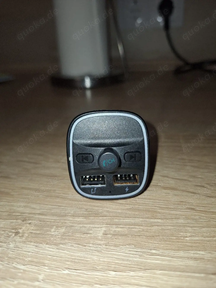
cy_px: 144
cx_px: 108
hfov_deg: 58.9
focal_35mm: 23
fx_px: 191
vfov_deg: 73.9
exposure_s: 1/139
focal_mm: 5.54
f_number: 1.8
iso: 40
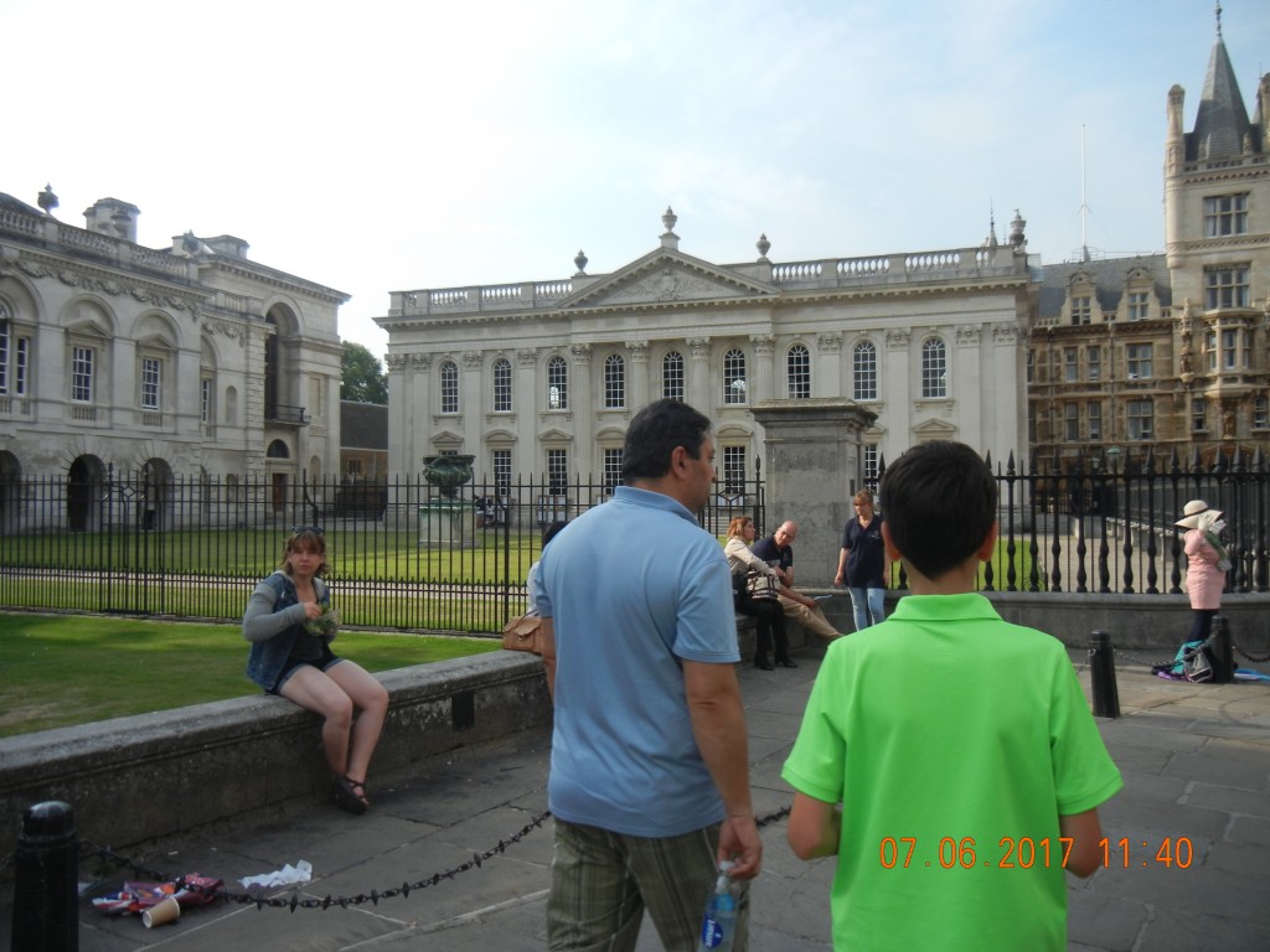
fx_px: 1101
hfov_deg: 60.0
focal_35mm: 30
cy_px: 476
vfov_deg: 46.8
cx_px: 635
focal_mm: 5.4
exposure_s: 1/276
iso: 160
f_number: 7
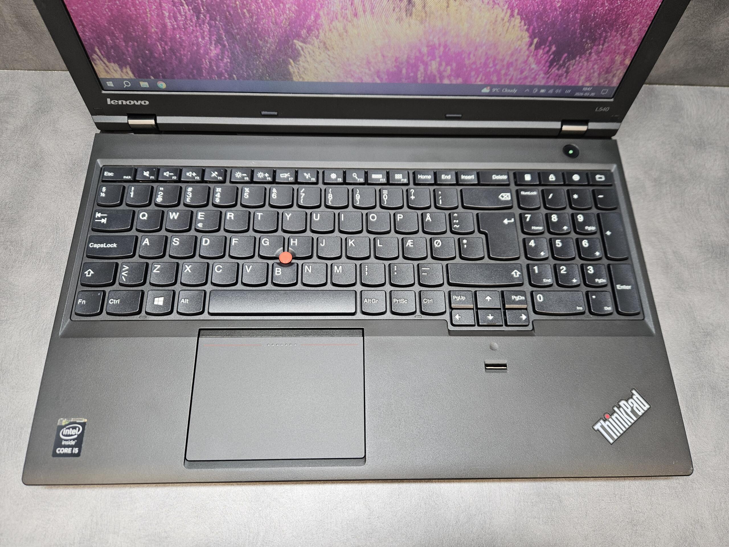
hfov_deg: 73.9
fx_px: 484
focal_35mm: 23
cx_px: 364
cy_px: 274
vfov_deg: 58.9
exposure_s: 1/55.2
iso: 100
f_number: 1.8
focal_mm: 5.4
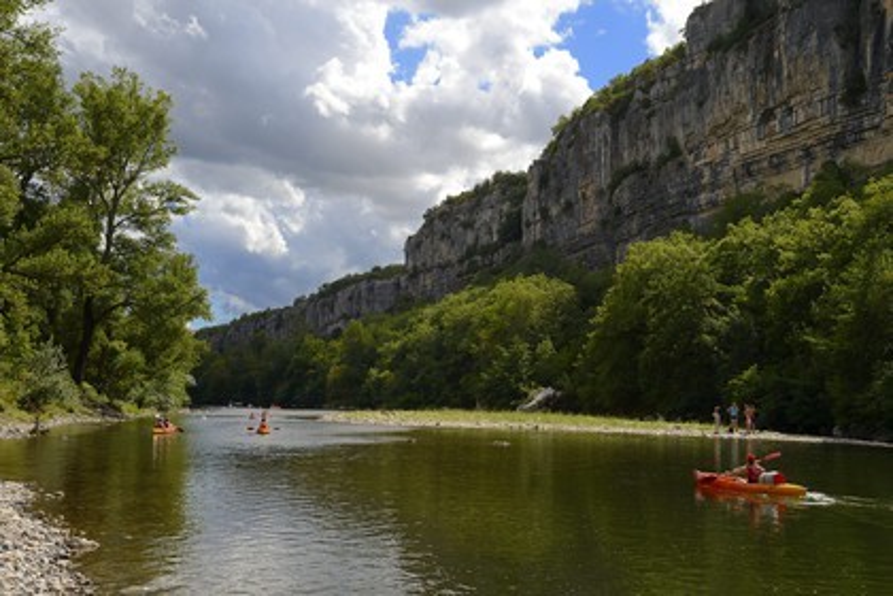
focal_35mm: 42
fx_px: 1042
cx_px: 446
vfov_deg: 31.9
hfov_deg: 46.4
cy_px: 298
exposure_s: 1/640
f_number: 10
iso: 400
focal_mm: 42
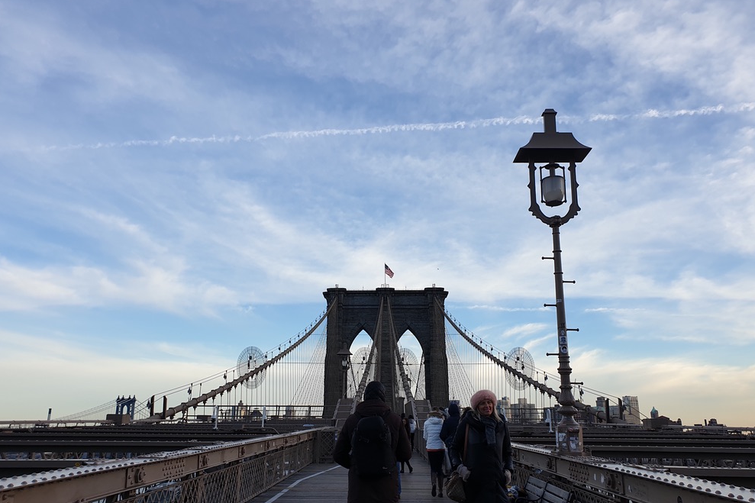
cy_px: 284
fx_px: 587
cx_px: 365
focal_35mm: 28
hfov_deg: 65.5
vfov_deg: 46.3
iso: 50
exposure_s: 1/598
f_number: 2.4
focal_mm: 4.3
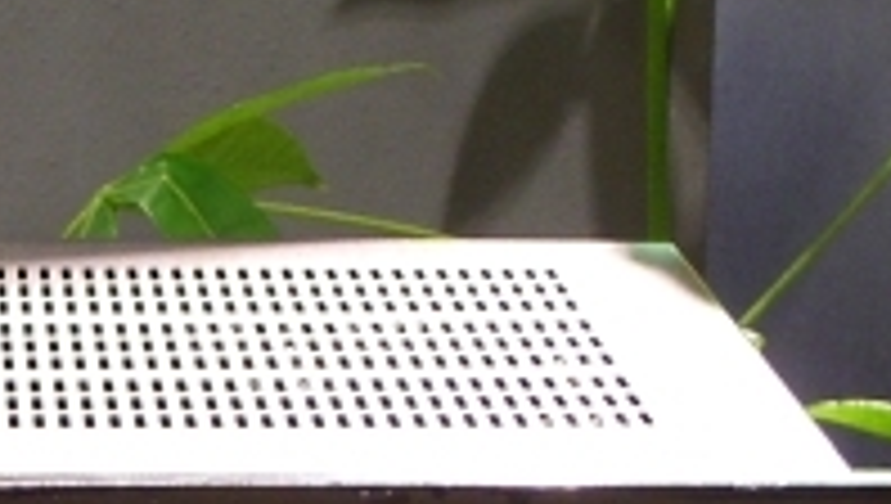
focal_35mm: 239
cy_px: 963
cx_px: -216
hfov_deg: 8.9
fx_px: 5654
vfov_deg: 5.0
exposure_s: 1/6
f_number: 4
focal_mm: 14.2
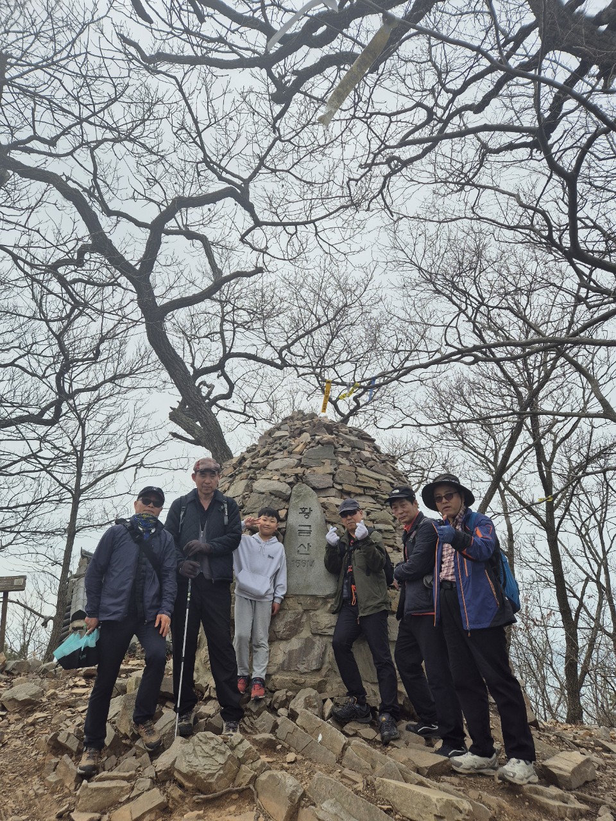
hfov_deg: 58.9
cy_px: 410
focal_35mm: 23
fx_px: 546
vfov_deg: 73.9
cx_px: 308
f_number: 1.8
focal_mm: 5.4
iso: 25
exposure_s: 1/1816
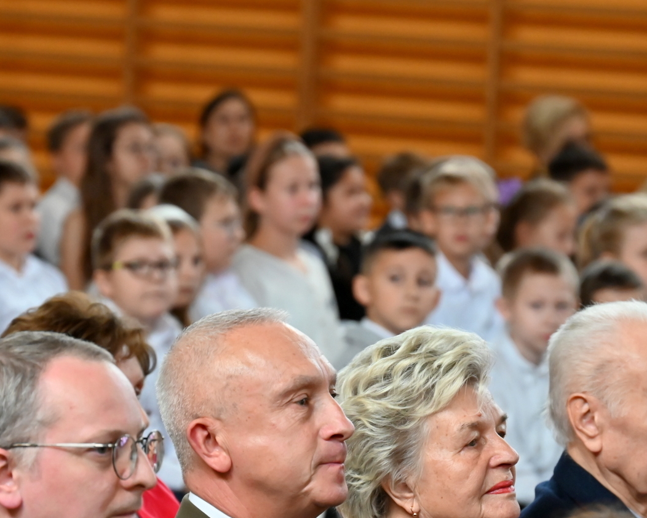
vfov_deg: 6.0
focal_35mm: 257
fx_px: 4920
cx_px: 327
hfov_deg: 7.5
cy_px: 356
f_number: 6.3
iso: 3200
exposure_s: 1/160
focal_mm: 160
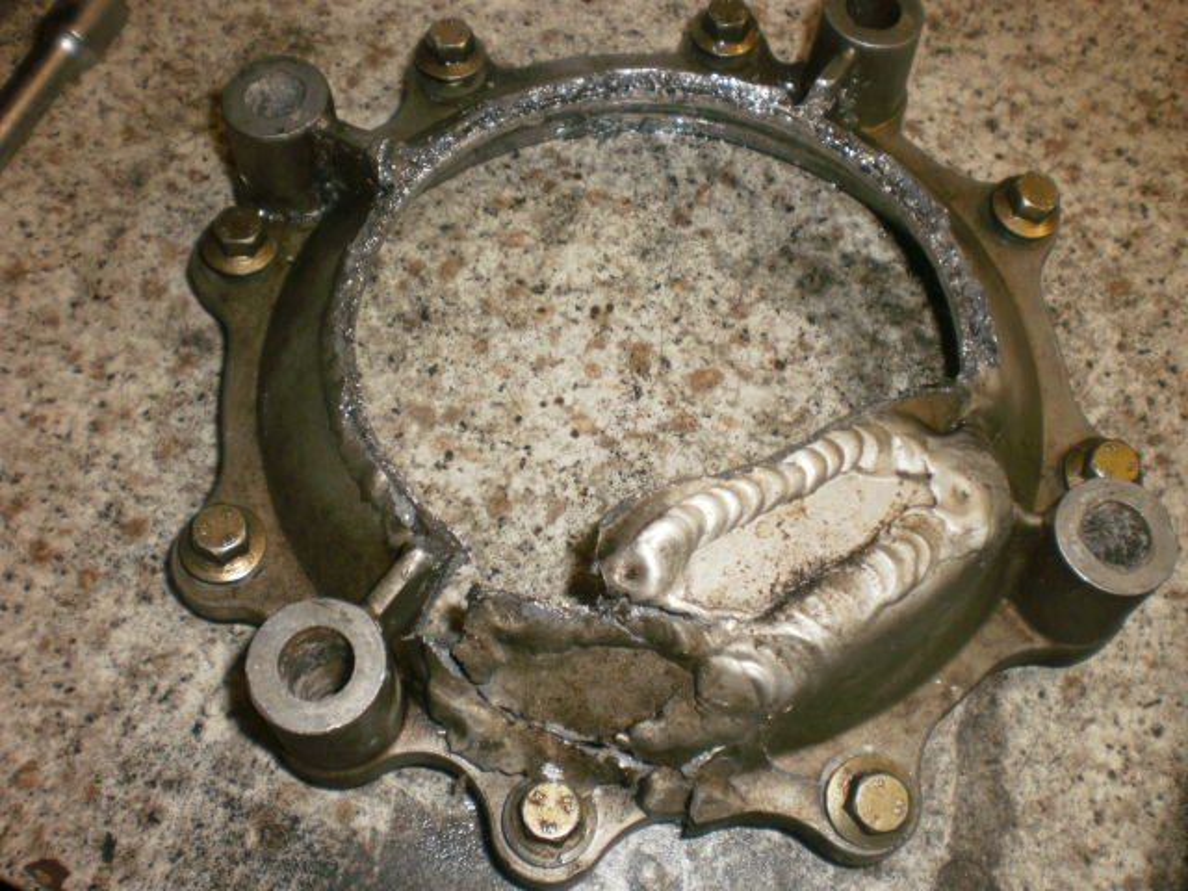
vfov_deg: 39.7
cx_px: 594
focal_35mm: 36
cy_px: 446
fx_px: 1235
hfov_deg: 51.4
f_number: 3.1
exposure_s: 1/30
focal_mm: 6.3
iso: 125
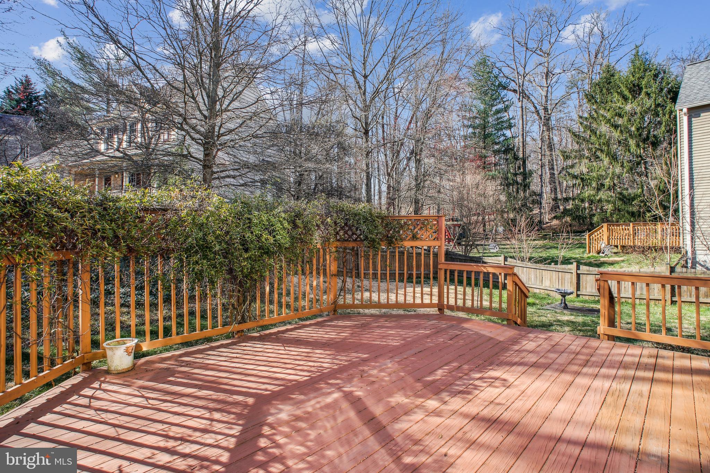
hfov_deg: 95.0
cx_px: 355
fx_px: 325
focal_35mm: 16
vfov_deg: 72.0
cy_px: 236
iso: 100
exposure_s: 1/125
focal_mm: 11
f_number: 8
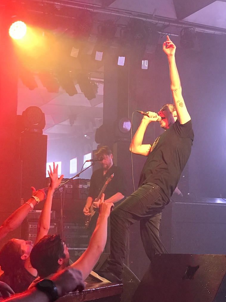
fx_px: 627
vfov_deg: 27.0
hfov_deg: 20.4
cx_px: 129
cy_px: 150
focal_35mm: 72
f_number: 2.8
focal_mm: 6.6
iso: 250
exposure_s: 1/60
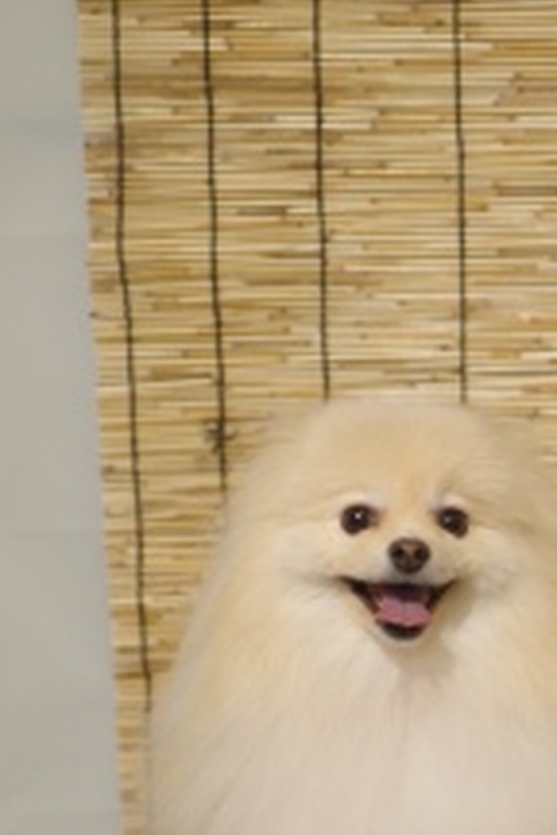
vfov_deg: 9.9
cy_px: 638
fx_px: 4804
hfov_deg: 6.6
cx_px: 460
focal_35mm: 207
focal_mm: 75
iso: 320
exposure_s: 1/125
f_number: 2.8
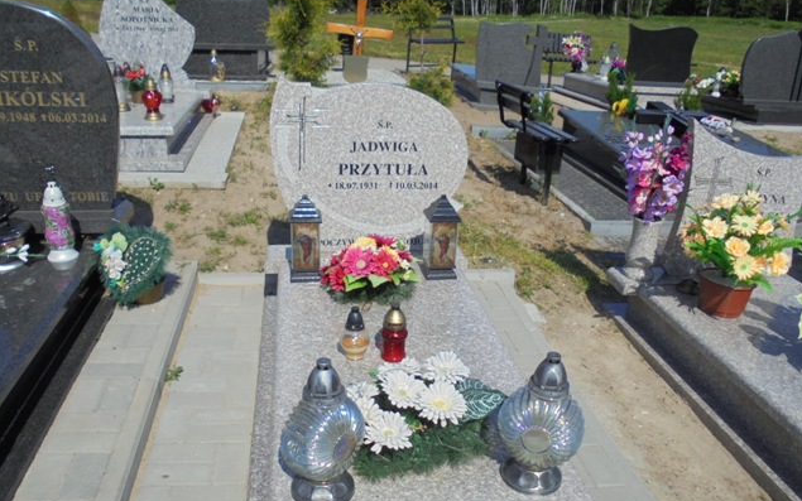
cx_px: 403
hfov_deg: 61.2
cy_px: 284
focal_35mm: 31
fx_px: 678
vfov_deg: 40.5
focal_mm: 5.3
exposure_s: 1/160
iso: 100
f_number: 11.8
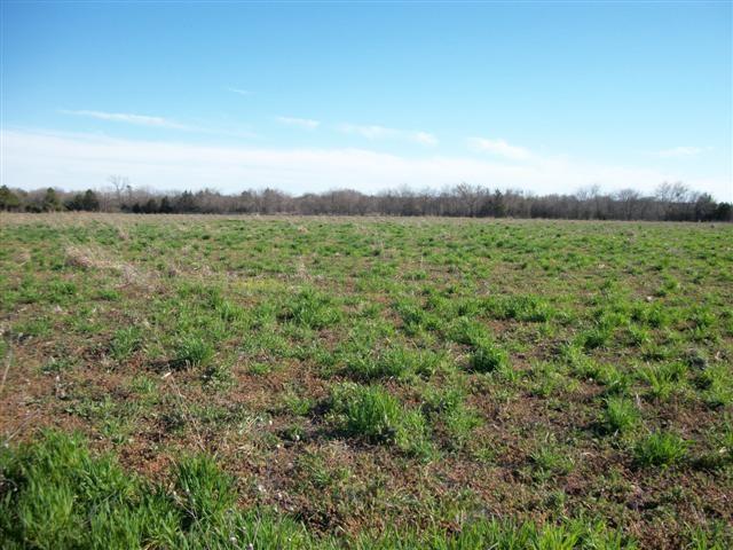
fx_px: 678
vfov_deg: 44.2
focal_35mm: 32
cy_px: 275
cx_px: 366
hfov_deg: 56.8
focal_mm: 5.7
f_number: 8.8
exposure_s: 1/100
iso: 80
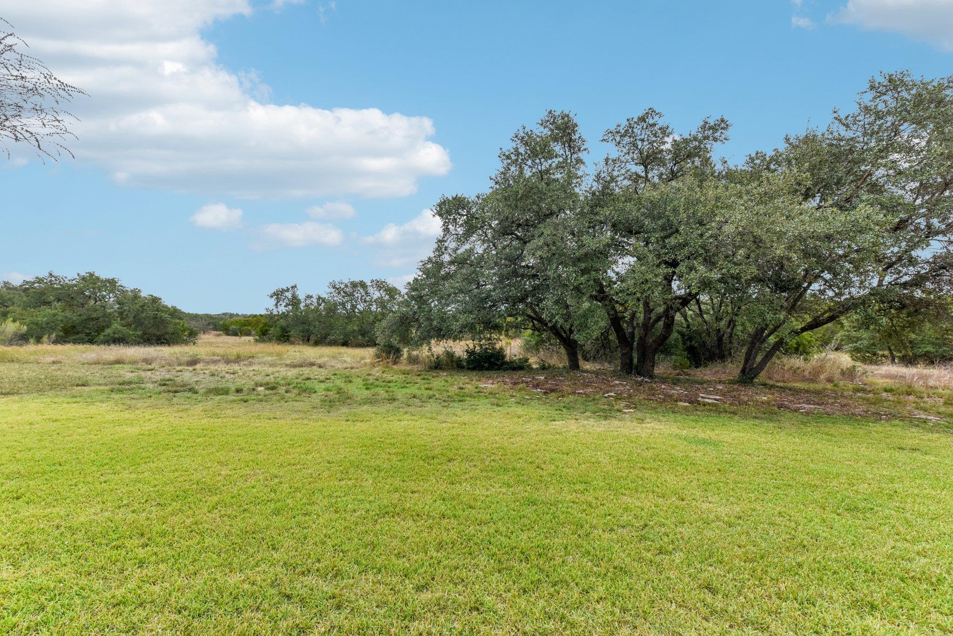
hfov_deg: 104.2
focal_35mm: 14
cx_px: 476
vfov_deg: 81.2
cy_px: 318
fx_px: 371
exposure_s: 1/320
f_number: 8
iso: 400
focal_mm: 14
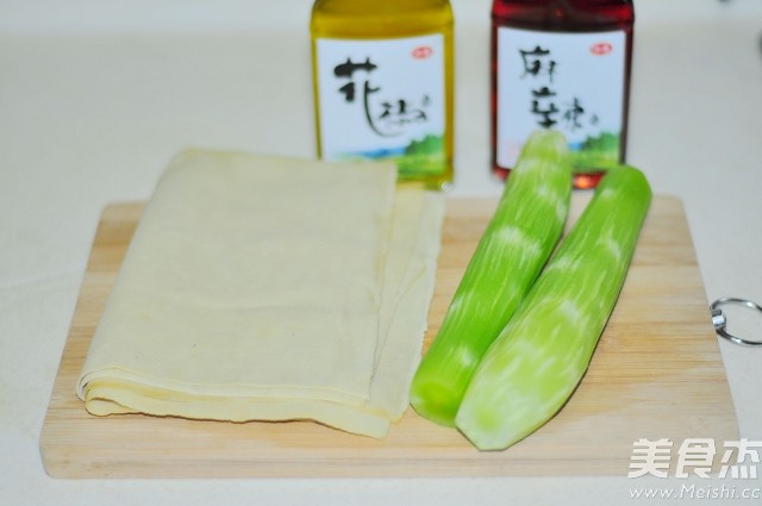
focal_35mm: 75
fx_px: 1585
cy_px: 253
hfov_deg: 27.0
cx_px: 381
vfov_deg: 18.1
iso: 200
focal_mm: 50
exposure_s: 1/60
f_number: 1.8
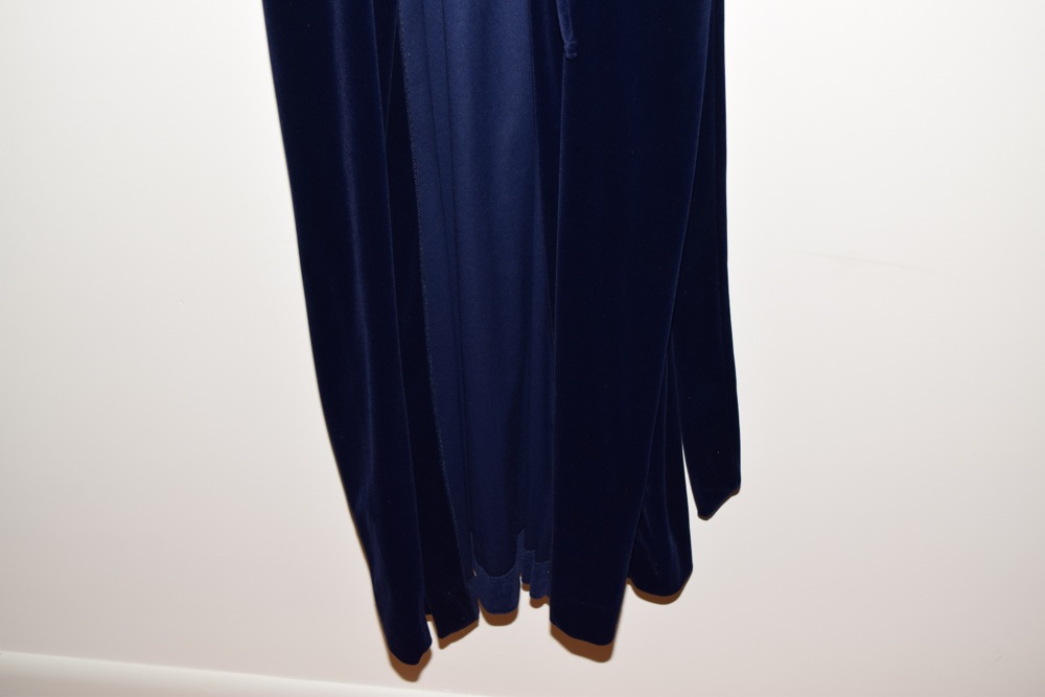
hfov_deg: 38.9
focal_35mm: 51
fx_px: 1481
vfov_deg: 26.5
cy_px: 348
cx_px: 522
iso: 100
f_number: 5.6
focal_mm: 34
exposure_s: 1/100
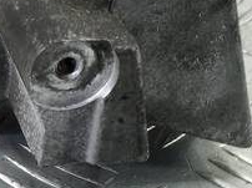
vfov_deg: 11.6
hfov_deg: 13.7
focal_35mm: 127
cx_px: -213
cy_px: 61
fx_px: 923
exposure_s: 1/50
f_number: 1.8
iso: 100
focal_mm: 4.6
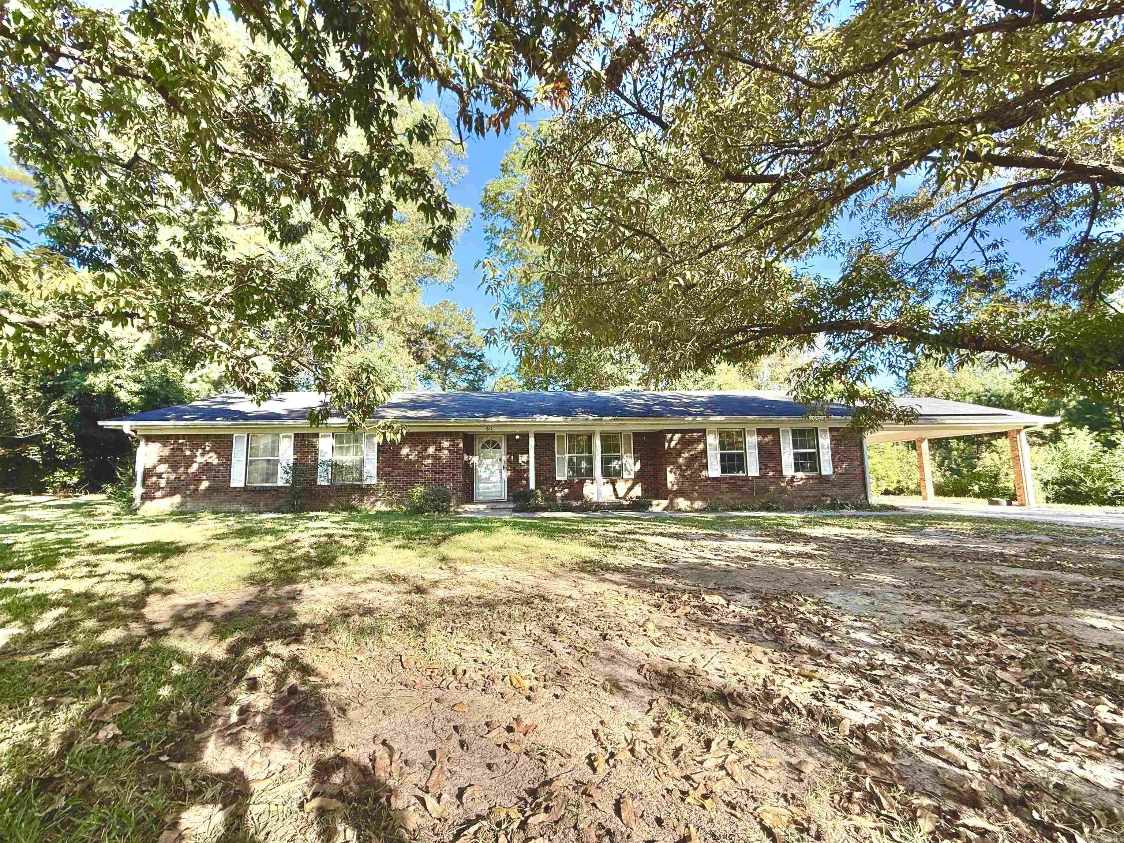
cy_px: 422
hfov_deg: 102.1
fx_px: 455
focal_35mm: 14
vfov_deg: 85.7
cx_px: 562
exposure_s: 1/351
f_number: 2.2
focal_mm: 2.22
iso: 64
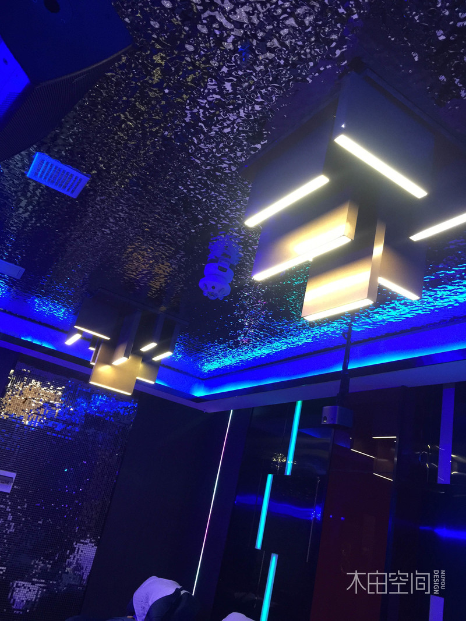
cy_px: 310
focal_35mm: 29
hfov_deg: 48.2
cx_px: 233
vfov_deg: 61.7
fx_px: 521
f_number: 2.2
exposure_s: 1/10
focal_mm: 4.15
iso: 125
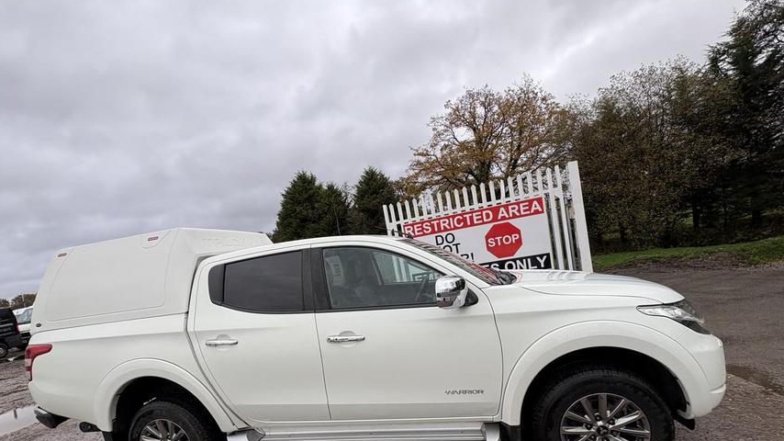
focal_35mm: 16
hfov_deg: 99.4
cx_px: 399
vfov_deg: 65.8
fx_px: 333
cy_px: 283
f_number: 2.2
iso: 40
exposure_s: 1/440
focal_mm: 2.22
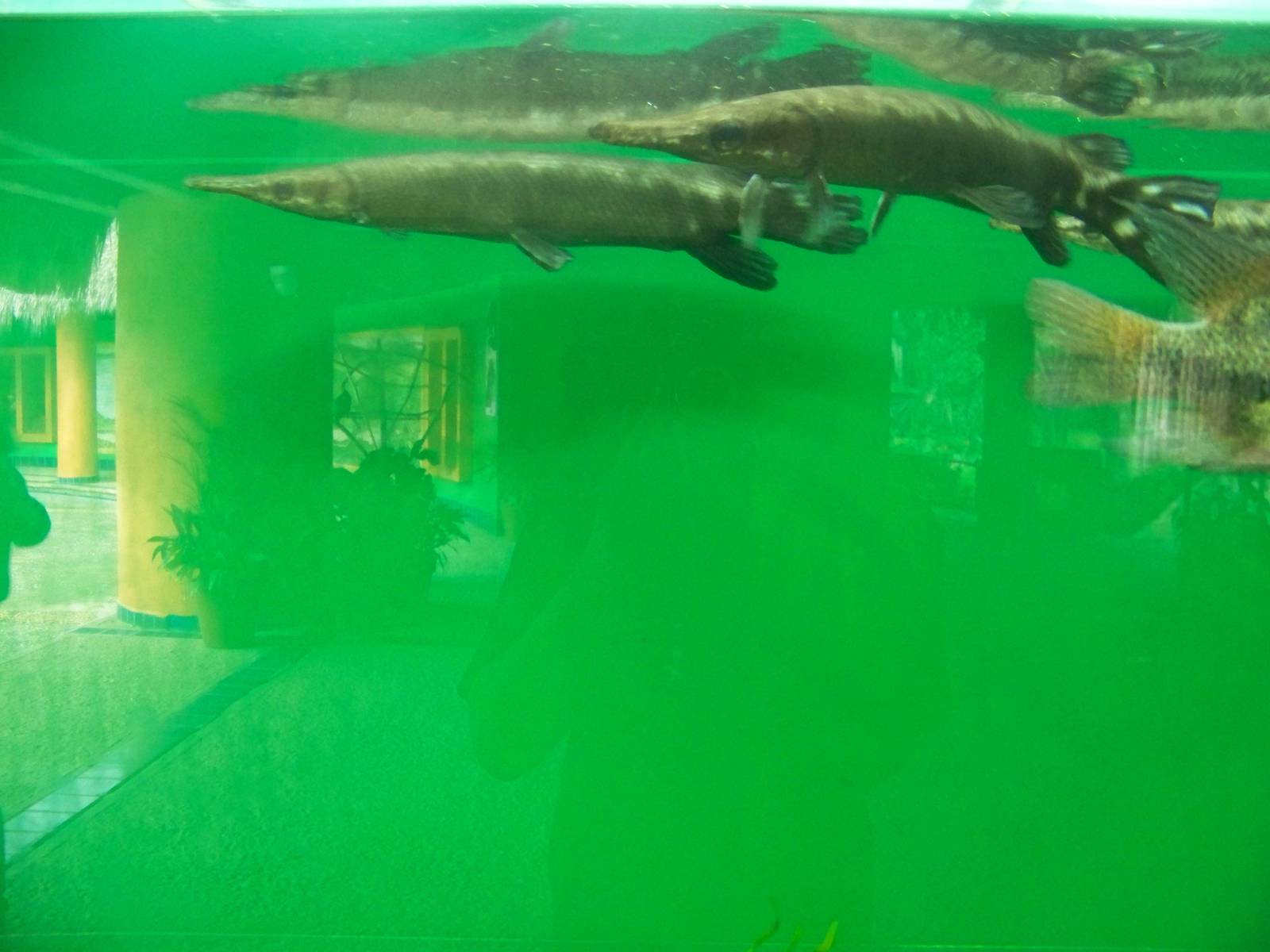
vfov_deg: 39.7
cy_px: 476
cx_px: 635
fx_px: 1321
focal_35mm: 36
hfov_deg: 51.4
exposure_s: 1/13
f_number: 2.8
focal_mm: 5.85
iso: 400
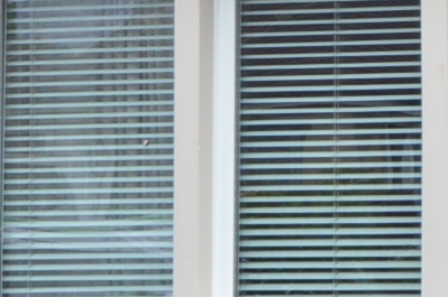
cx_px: 1130
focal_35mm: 226
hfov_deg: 8.3
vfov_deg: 6.1
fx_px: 2809
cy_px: 33
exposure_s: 1/320
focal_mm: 20
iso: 400
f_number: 9
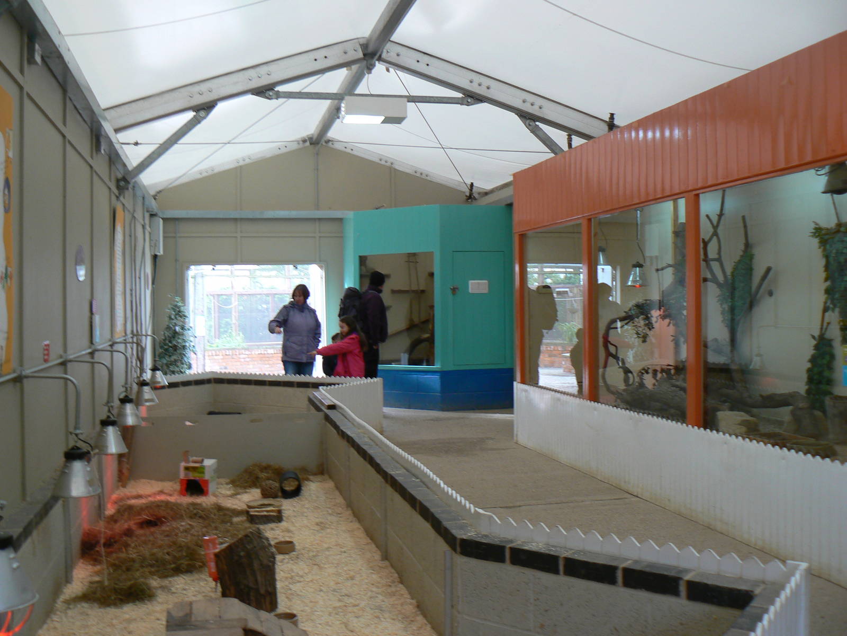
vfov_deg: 39.7
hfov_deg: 51.4
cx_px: 424
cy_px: 318
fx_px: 881
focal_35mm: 36
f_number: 2.8
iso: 80
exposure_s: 1/40
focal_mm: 6
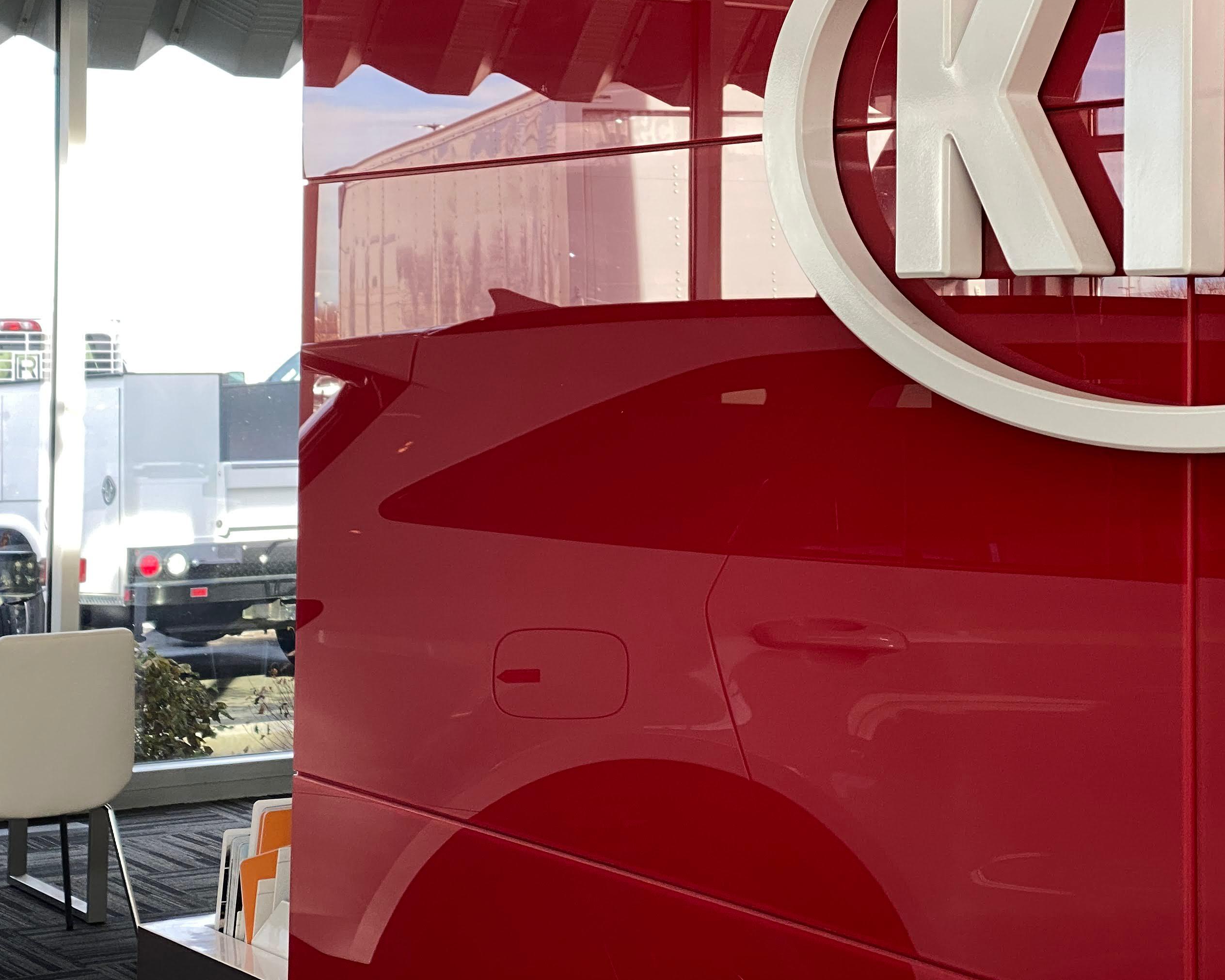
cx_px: 853
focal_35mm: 81
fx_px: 2936
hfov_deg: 23.4
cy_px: 250
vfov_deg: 18.8
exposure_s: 1/120
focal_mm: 6
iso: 50
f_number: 2
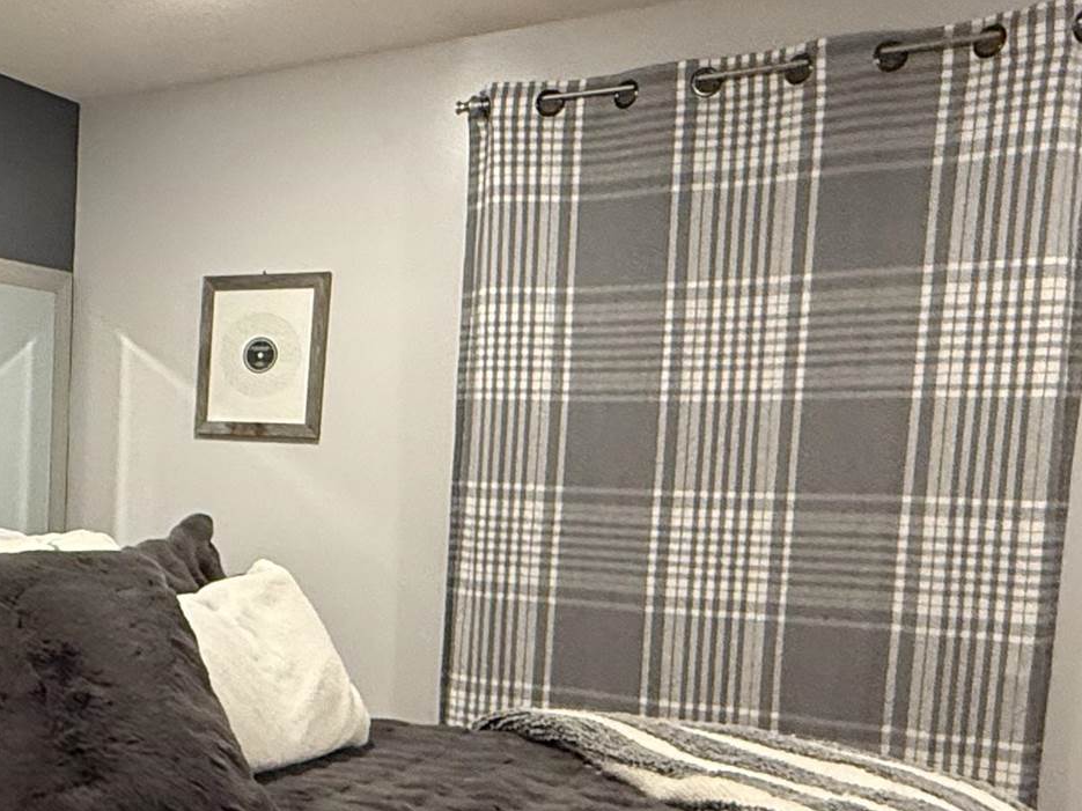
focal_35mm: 46
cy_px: 591
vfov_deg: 31.1
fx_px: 1438
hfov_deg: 34.5
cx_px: -159
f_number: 2.2
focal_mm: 2.22
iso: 400
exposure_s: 1/60
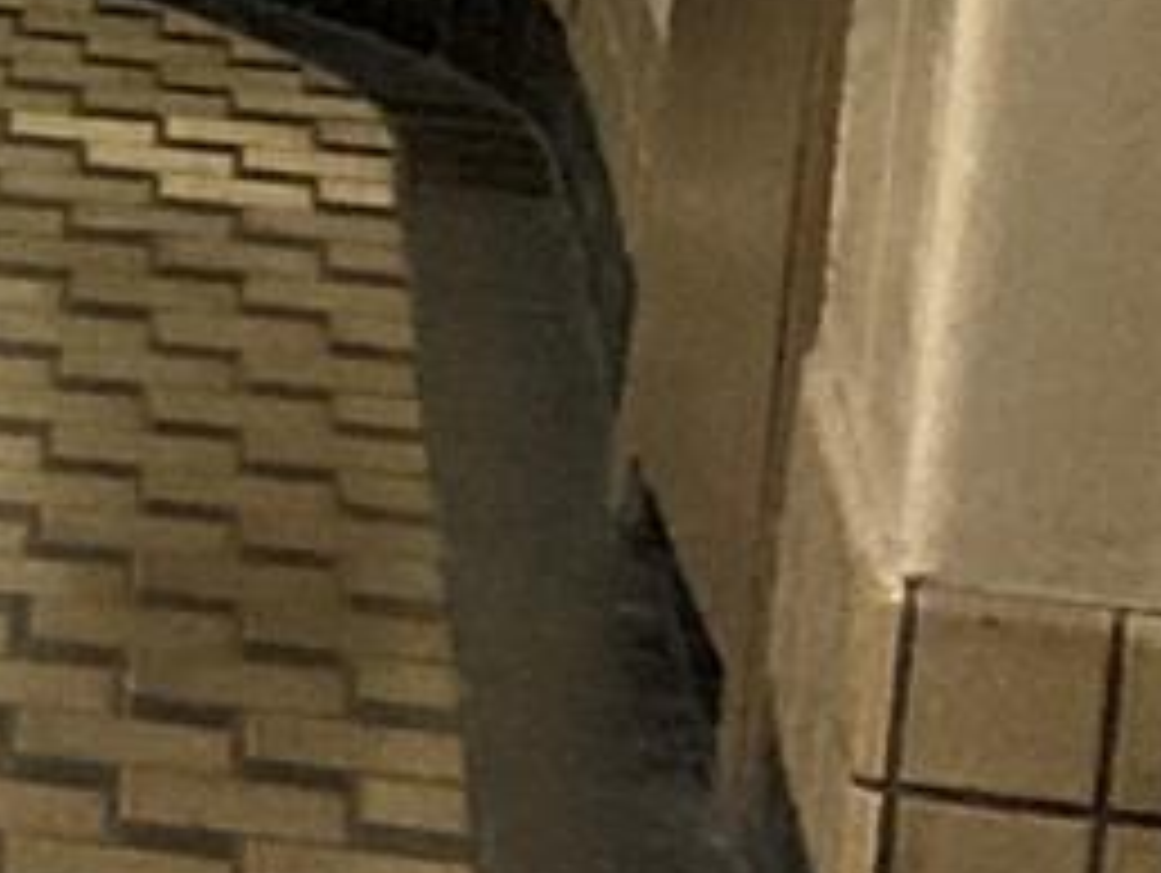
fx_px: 7453
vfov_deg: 6.7
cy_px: -108
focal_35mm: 222
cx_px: -3069
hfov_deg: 7.2
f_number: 1.8
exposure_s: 1/30
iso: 320
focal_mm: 3.99
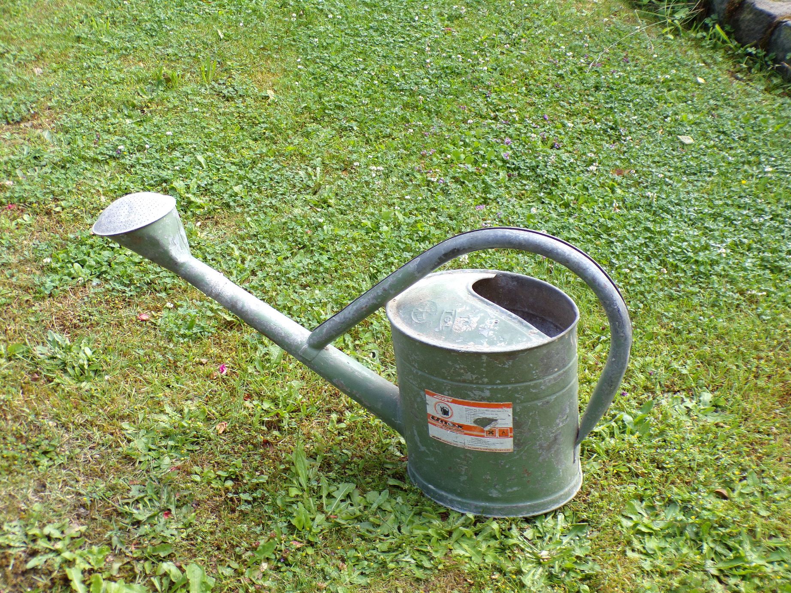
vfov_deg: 34.3
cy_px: 296
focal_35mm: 42
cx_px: 396
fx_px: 960
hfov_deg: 44.8
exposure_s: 1/100
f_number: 3.4
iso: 80
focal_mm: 7.6
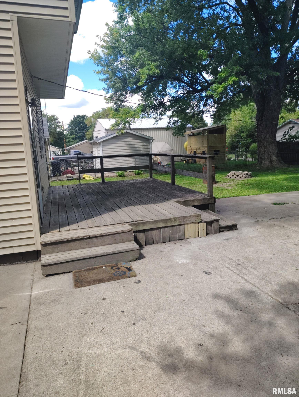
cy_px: 198
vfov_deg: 71.5
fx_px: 276
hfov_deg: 56.9
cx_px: 150
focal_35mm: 24
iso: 100
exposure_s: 1/394
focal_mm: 5.56
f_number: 1.8
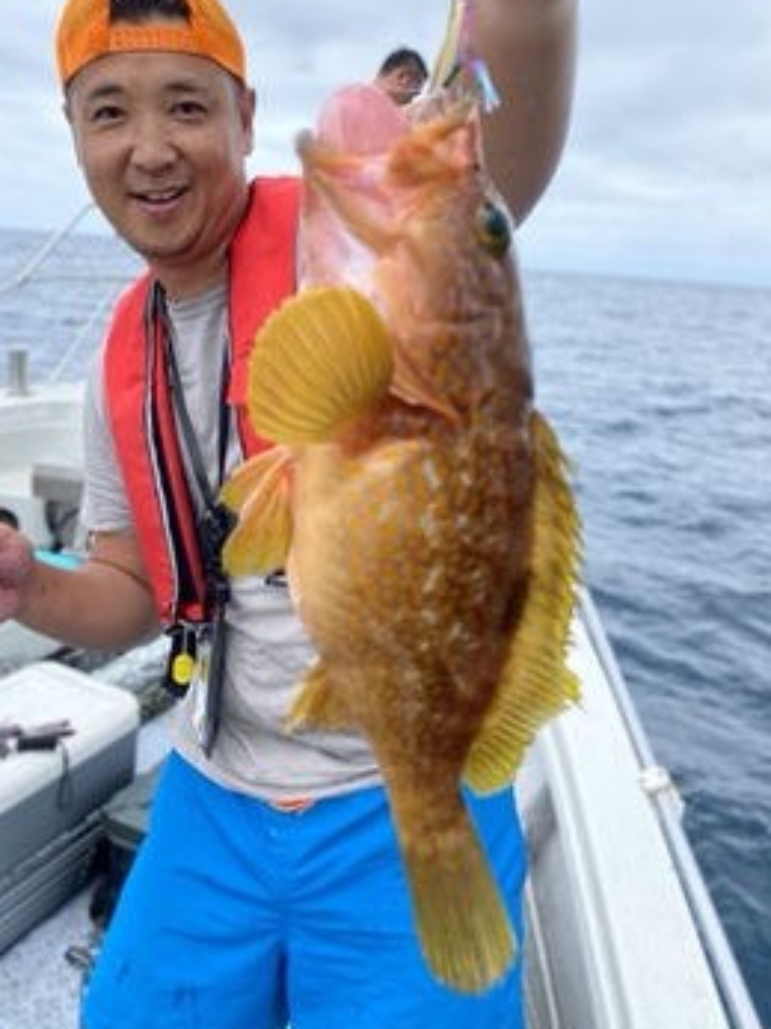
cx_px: 368
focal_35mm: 30
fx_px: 891
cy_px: 457
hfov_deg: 46.8
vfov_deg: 59.8
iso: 32
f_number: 1.8
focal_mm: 4.25
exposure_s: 1/1808
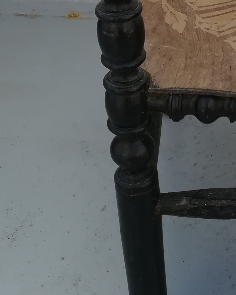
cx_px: 299
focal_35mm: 83
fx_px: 724
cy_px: -90
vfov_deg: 20.9
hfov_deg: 17.5
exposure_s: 1/396
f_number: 2.2
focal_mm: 3.83
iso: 50
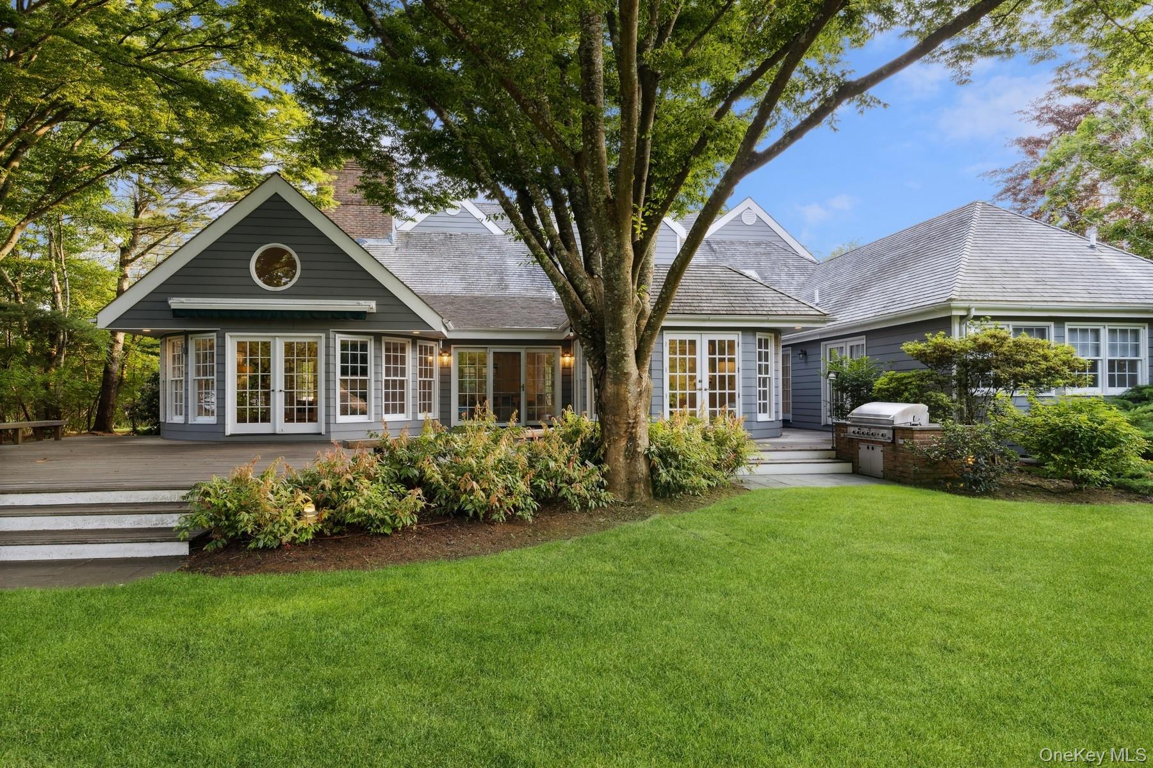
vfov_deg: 63.2
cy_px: 384
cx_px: 576
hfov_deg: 85.4
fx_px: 624
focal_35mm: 20
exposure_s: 1/80
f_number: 10
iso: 200
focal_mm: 19.5
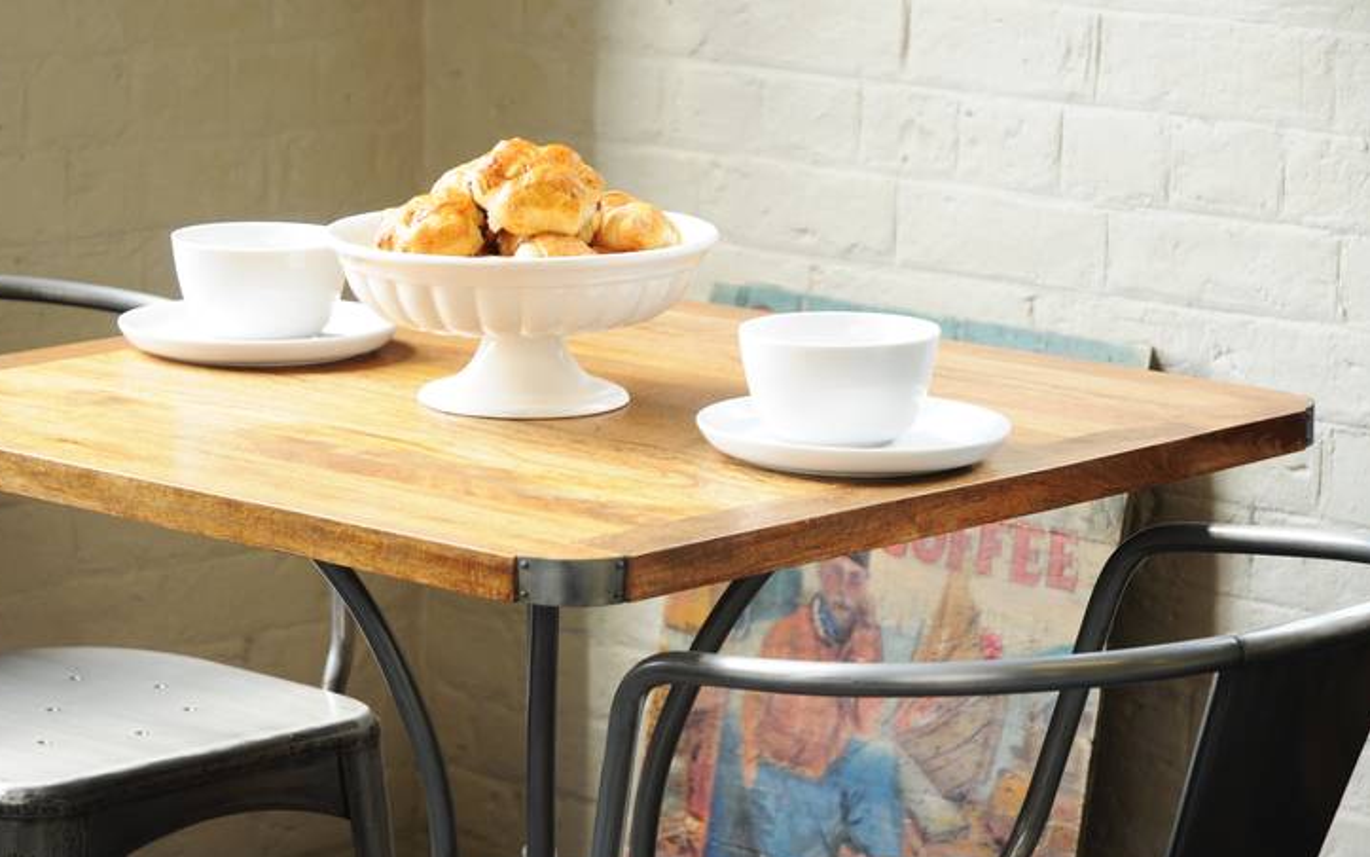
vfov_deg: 9.9
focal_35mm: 133
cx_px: 521
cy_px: 474
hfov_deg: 15.7
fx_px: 4966
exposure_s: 1/25
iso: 200
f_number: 4.5
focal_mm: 70
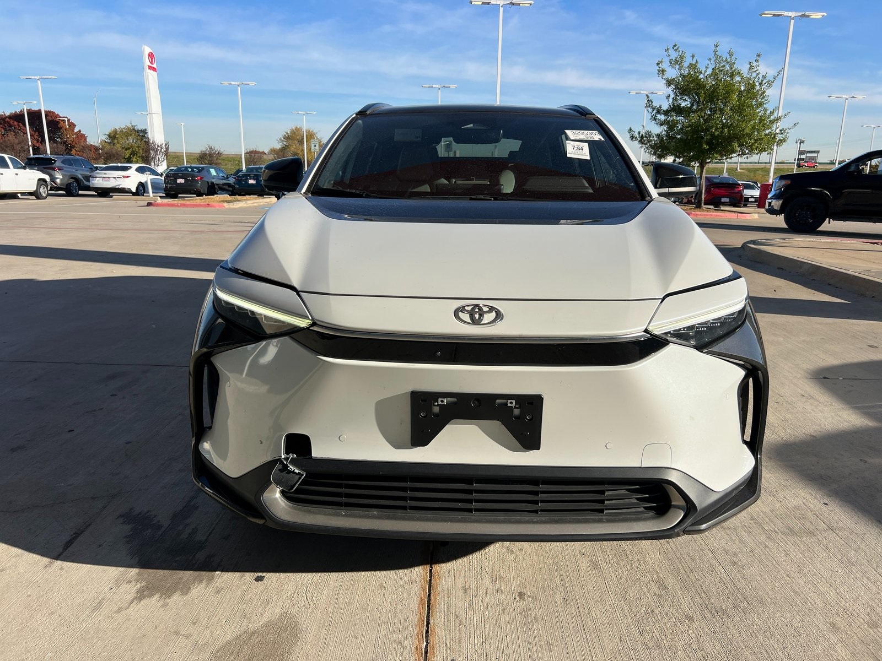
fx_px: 662
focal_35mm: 26
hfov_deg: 67.3
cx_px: 441
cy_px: 330
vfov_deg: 53.1
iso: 50
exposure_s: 1/3968
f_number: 1.5
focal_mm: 5.7
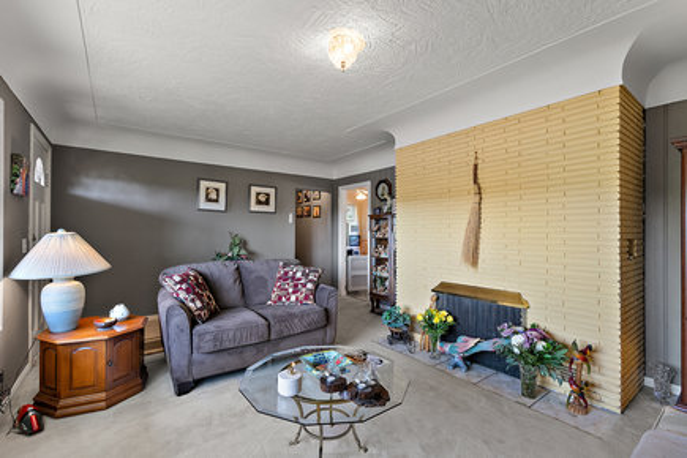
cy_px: 229
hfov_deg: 96.7
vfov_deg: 73.7
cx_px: 344
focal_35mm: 16
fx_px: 305
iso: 320
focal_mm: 16
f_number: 7.1
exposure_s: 1/3
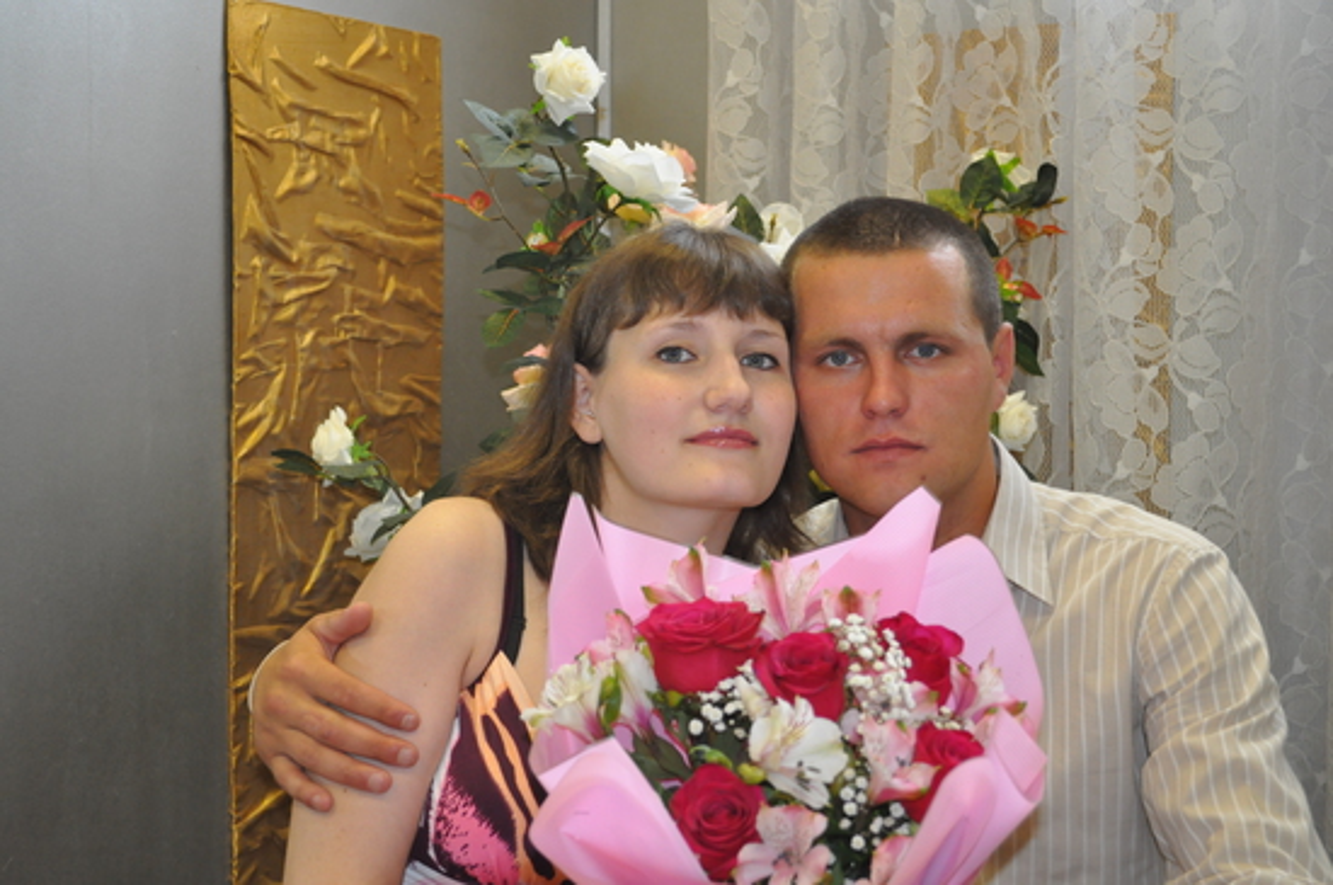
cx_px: 666
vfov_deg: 23.7
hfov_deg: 35.1
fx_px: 2107
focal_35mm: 57
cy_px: 442
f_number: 5
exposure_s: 1/60
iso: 1100
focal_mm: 38
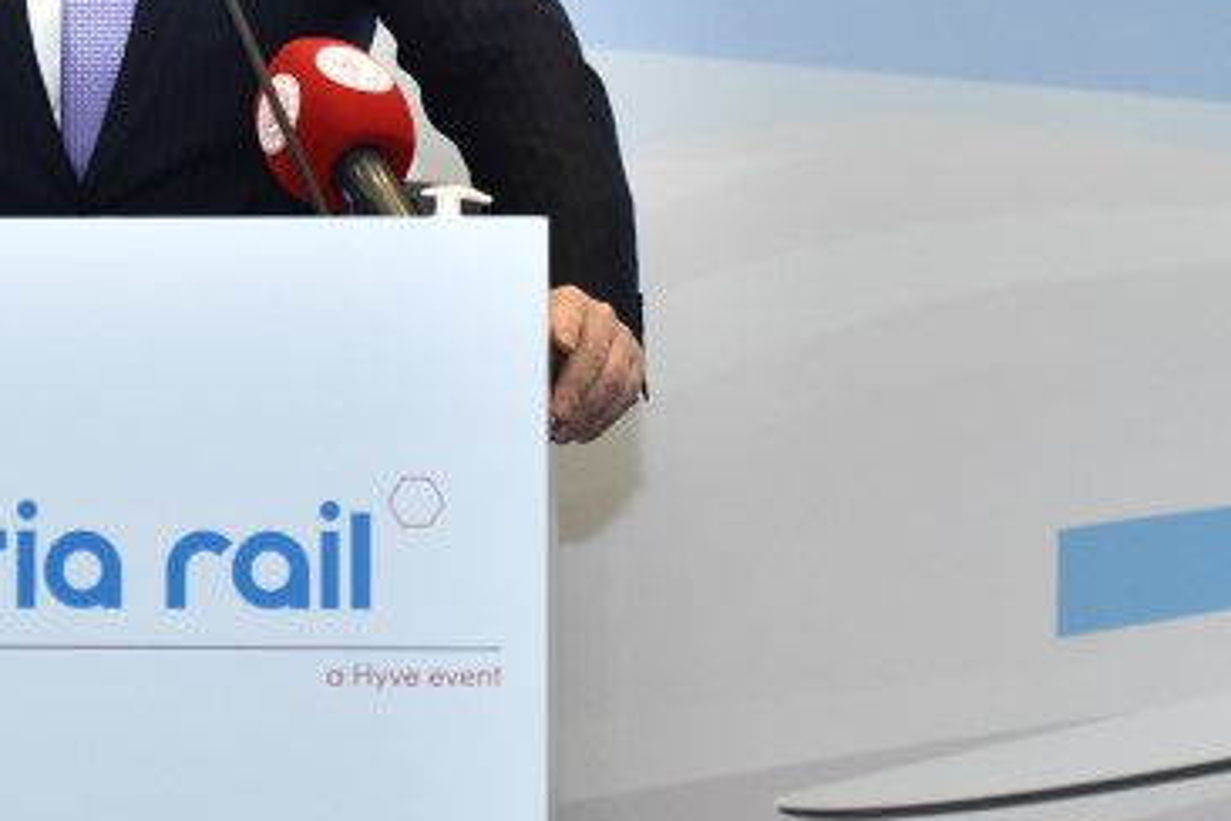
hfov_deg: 7.1
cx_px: 72
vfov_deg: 4.7
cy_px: -94
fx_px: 9881
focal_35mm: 289
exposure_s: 1/160
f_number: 4
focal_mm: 92
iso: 1600
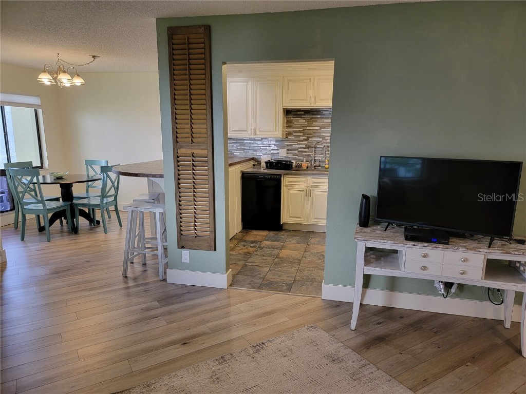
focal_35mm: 24
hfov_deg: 71.6
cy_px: 197
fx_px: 365
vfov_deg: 56.8
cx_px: 263
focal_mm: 6.7
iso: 160
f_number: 1.8
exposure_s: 1/120
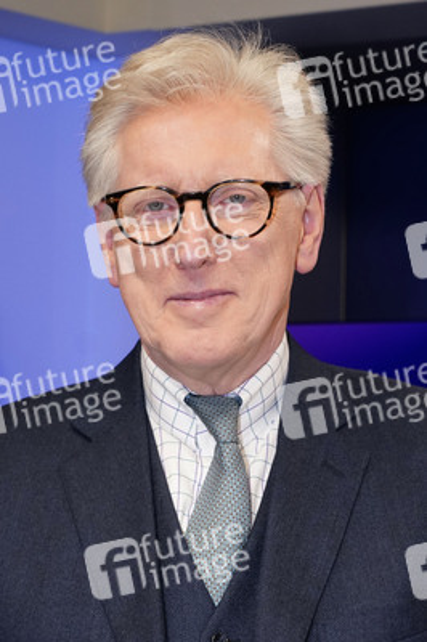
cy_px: 321
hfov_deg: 29.8
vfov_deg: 43.6
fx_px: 802
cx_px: 214
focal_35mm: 45
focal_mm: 45
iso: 2000
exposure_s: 1/160
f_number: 5.6
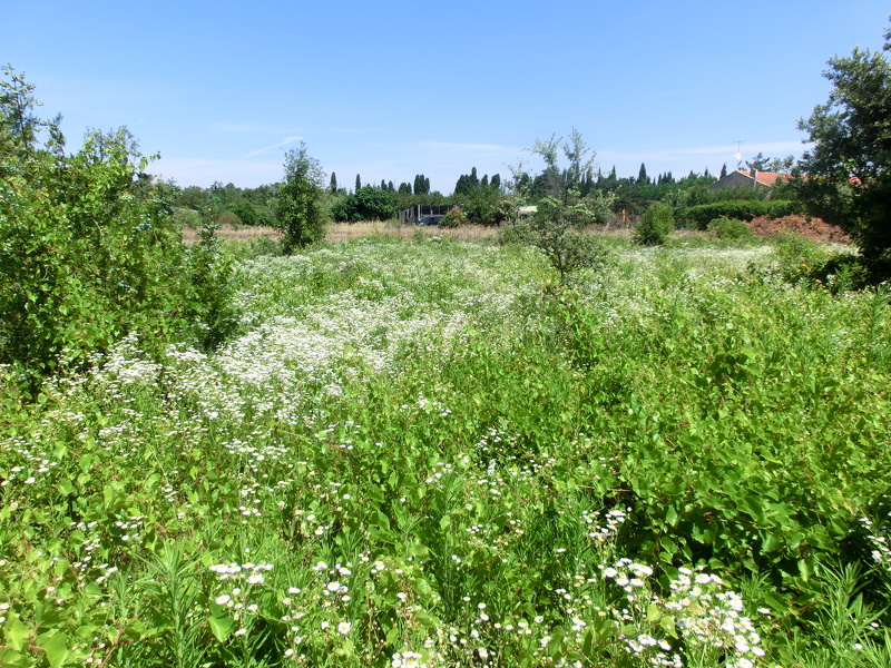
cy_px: 334
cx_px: 446
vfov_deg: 56.8
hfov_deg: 71.6
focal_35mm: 24
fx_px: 618
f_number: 7.9
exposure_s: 1/160
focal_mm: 4.24
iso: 100
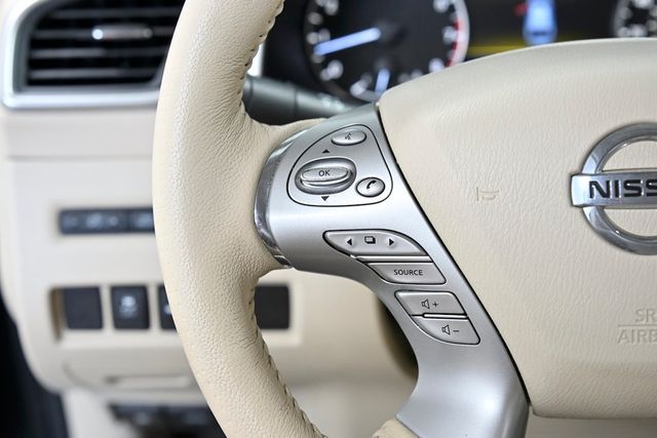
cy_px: 219
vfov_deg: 20.9
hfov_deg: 31.0
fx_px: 1186
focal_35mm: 65
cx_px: 328
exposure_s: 1/100
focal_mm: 65
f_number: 5.6
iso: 2000
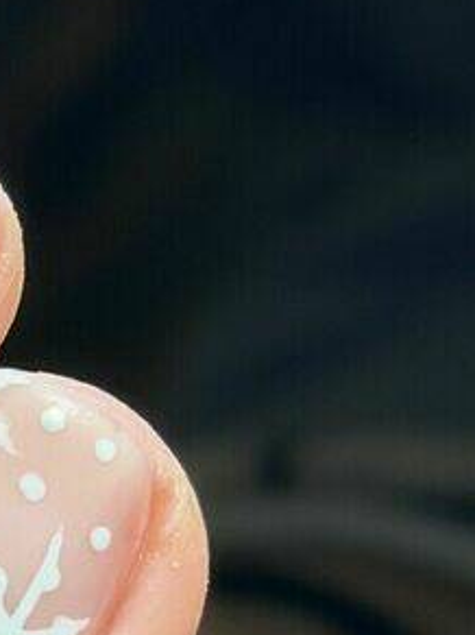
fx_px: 4834
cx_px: -218
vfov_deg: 7.5
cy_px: 600
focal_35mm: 264
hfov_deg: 5.6
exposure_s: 1/1085
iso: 80
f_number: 1.78
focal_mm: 6.86
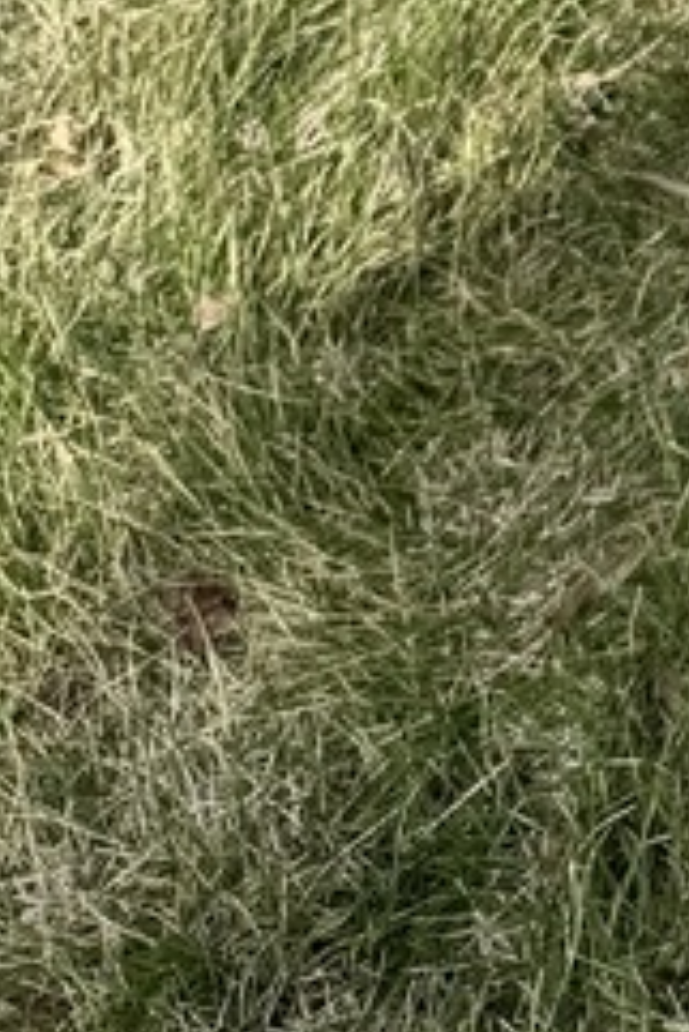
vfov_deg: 15.8
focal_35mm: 106
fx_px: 3038
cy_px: -925
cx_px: 1344
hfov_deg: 11.7
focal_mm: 6.76
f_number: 1.78
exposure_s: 1/2959
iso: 80
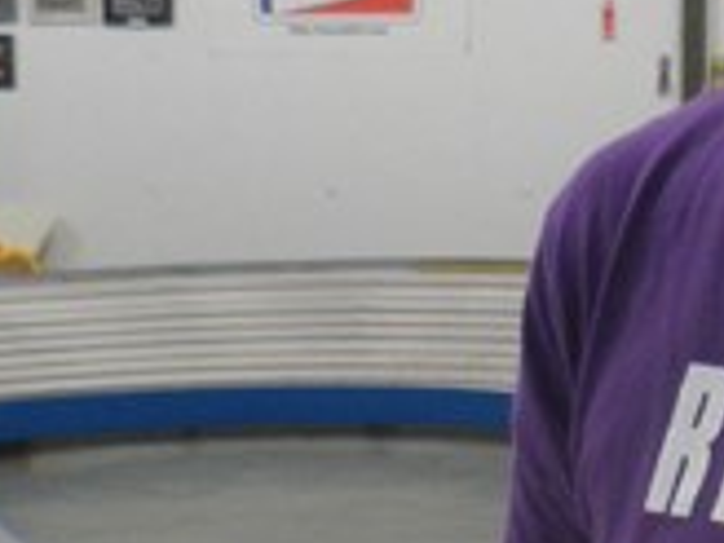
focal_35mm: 137
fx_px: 2865
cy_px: 371
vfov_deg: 10.8
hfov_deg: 14.0
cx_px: 879
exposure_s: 1/25
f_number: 3.2
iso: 200
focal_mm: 5
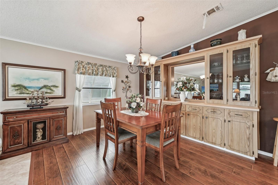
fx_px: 108
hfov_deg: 104.3
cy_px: 92
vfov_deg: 81.1
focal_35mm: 14
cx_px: 139
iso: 400
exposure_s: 1/13
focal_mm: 14
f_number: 8
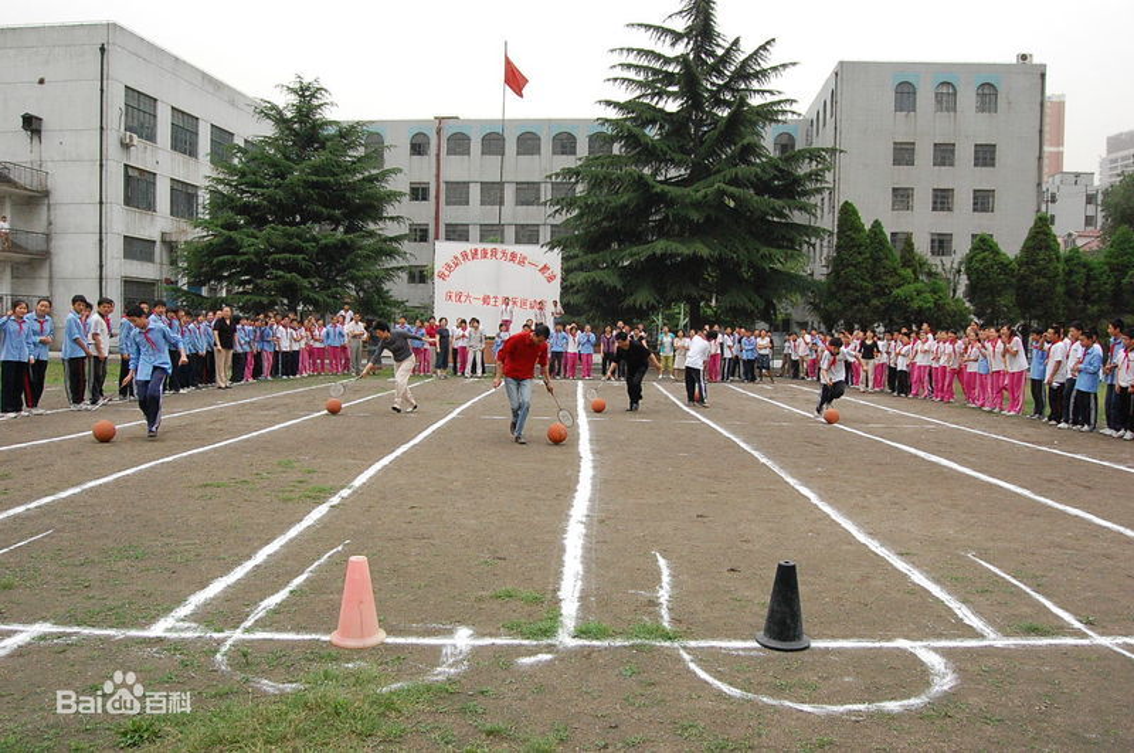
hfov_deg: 67.5
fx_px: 849
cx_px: 567
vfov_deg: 47.8
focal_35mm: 27
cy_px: 376
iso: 1600
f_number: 9
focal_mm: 18
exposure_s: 1/1000
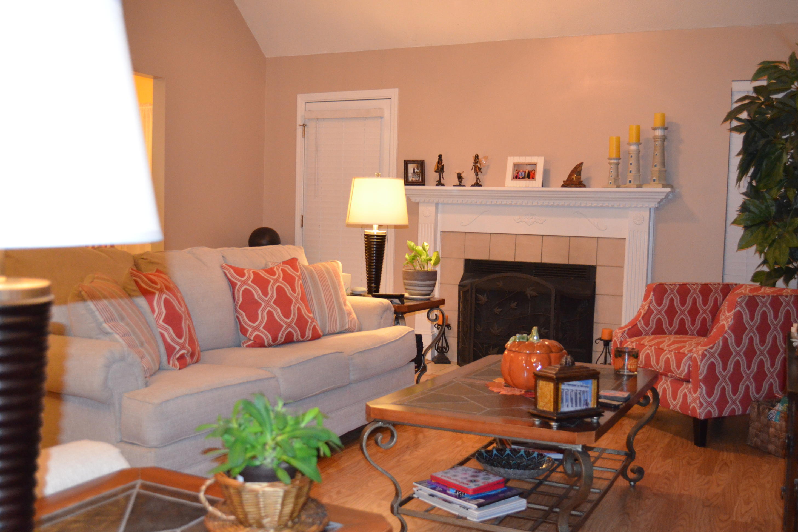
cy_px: 270
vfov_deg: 35.9
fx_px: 820
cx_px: 407
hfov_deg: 51.9
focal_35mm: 37
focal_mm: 24
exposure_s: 1/60
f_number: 4
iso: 3200
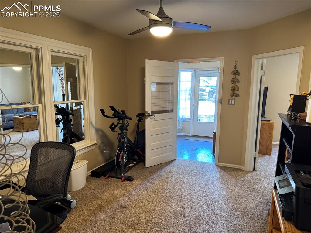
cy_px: 116
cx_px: 156
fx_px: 216
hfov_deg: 71.6
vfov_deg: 56.8
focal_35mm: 24
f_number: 1.78
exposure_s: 1/60
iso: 320
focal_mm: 6.76
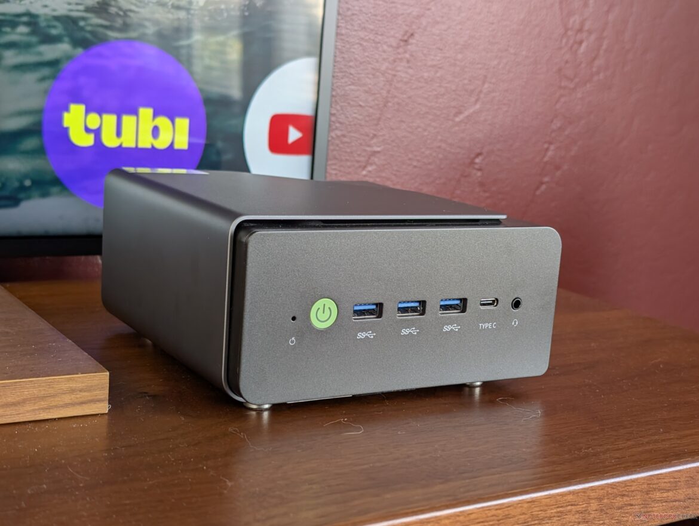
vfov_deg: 29.7
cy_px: 263
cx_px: 350
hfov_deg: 38.9
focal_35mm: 49
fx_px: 991
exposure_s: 1/120
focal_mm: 6.9
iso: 237
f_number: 1.68
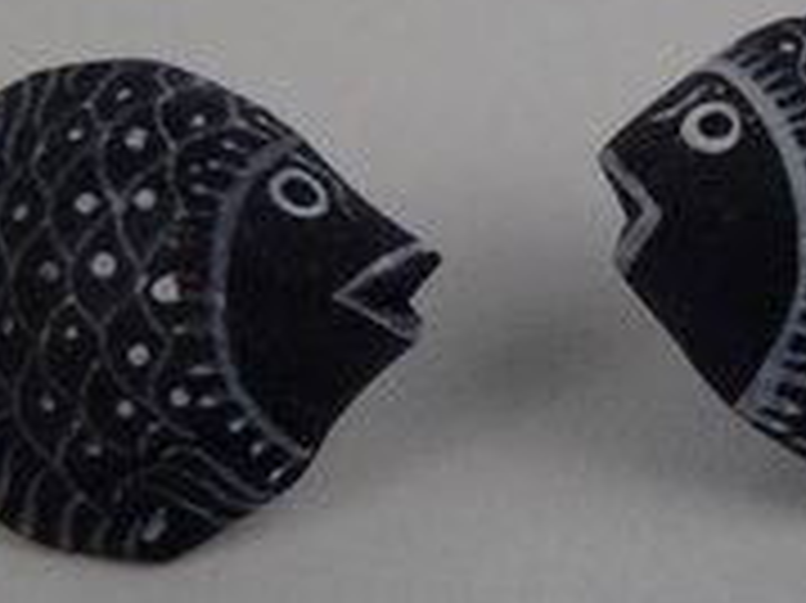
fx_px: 1652
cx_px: 493
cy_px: 295
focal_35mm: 71
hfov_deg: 27.3
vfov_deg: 20.7
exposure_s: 1/160
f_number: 4.7
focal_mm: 6.64
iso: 160
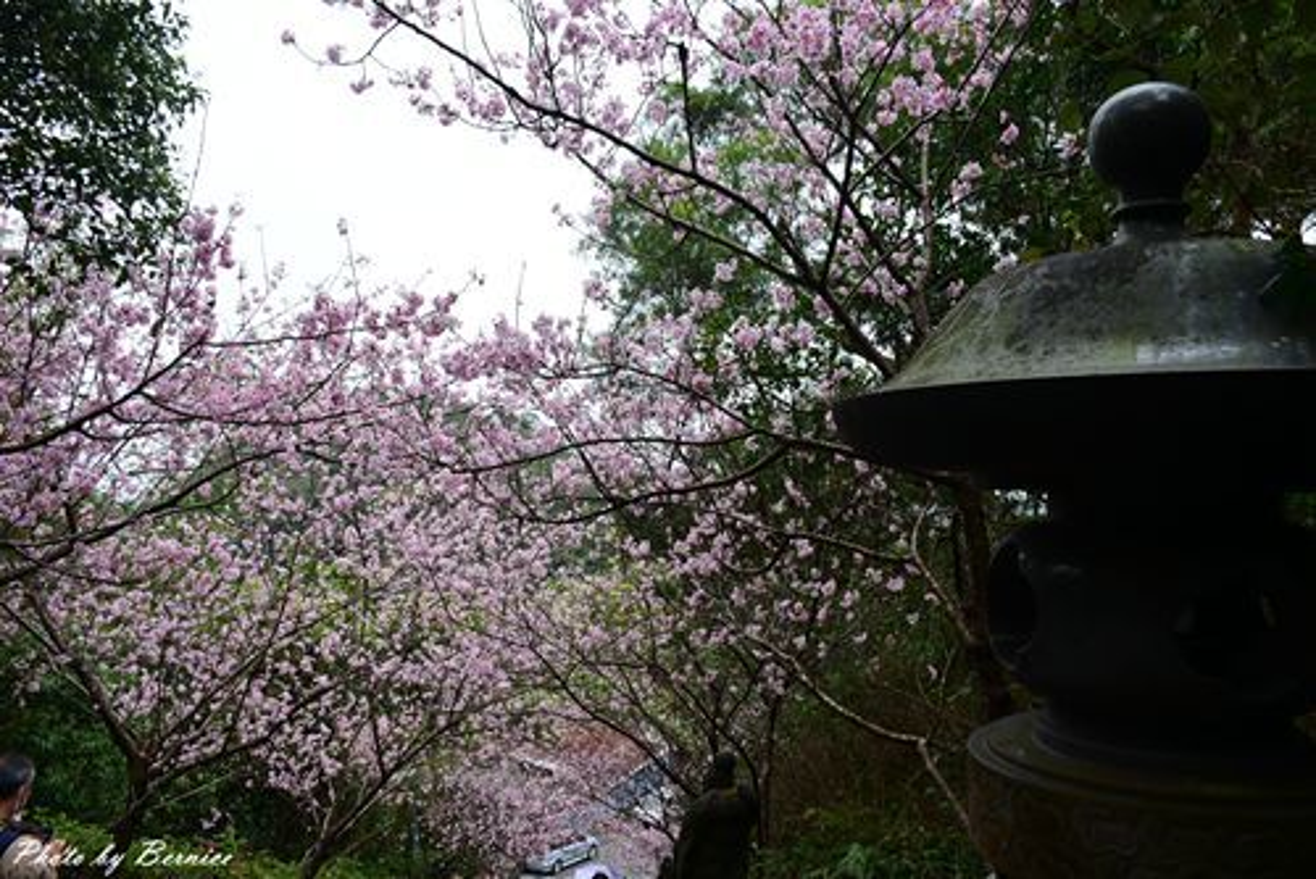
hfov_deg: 67.4
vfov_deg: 48.0
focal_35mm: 27
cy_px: 440
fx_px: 988
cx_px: 658
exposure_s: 1/60
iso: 100
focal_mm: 18
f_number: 5.6
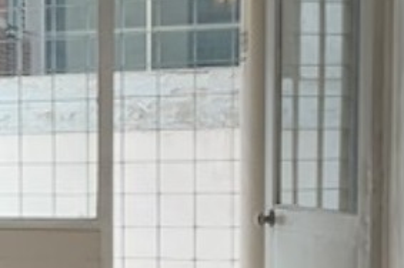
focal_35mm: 102
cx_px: -313
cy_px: 214
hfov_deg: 16.8
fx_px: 1143
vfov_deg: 13.3
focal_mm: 4.25
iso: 100
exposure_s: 1/60
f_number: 1.8
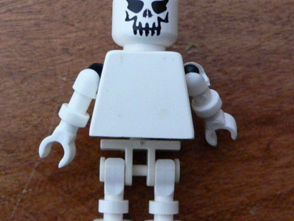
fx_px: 578
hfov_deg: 28.5
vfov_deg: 21.6
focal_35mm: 68
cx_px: 130
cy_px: 123
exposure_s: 1/30
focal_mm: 4.6
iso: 400
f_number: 2.8
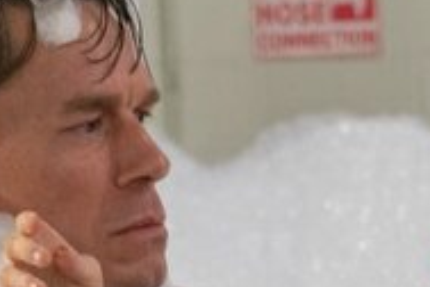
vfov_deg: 6.0
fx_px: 2723
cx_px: 11
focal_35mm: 228
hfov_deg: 9.0
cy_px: 430
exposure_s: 1/160
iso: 1000
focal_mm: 36
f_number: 3.5
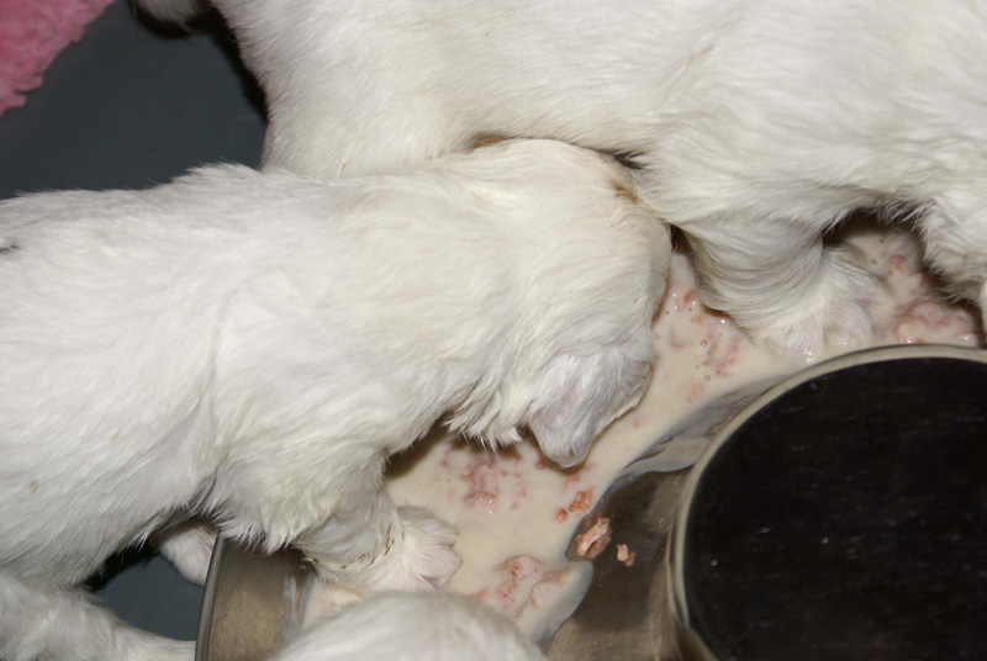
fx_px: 2883
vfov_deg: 13.1
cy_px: 330
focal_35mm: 105
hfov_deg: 19.4
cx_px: 494
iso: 400
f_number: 5.6
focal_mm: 70
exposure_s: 1/125
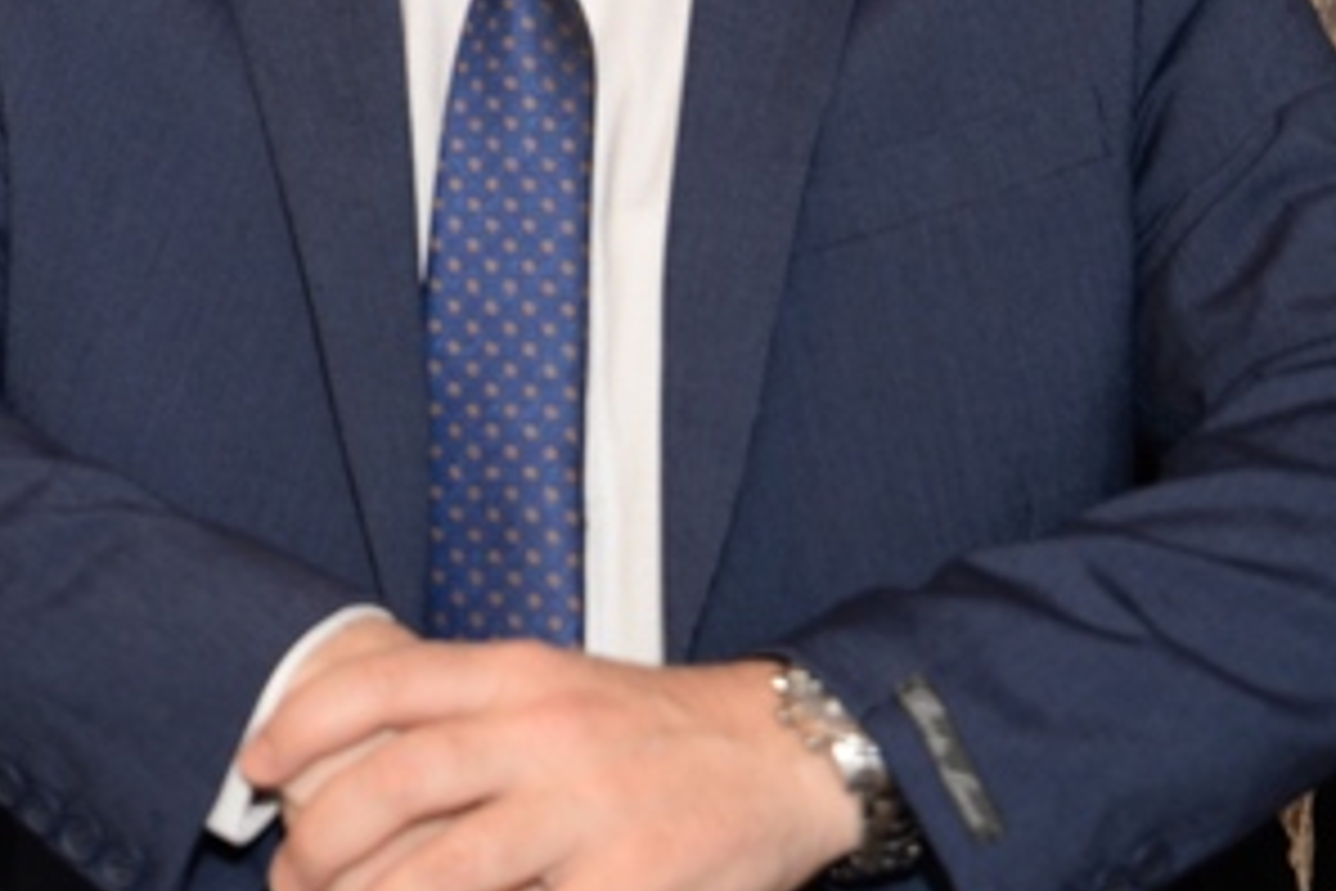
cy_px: 20
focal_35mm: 123
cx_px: -288
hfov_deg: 16.0
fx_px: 4564
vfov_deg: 11.1
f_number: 4.5
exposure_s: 1/40
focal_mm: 38
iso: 400
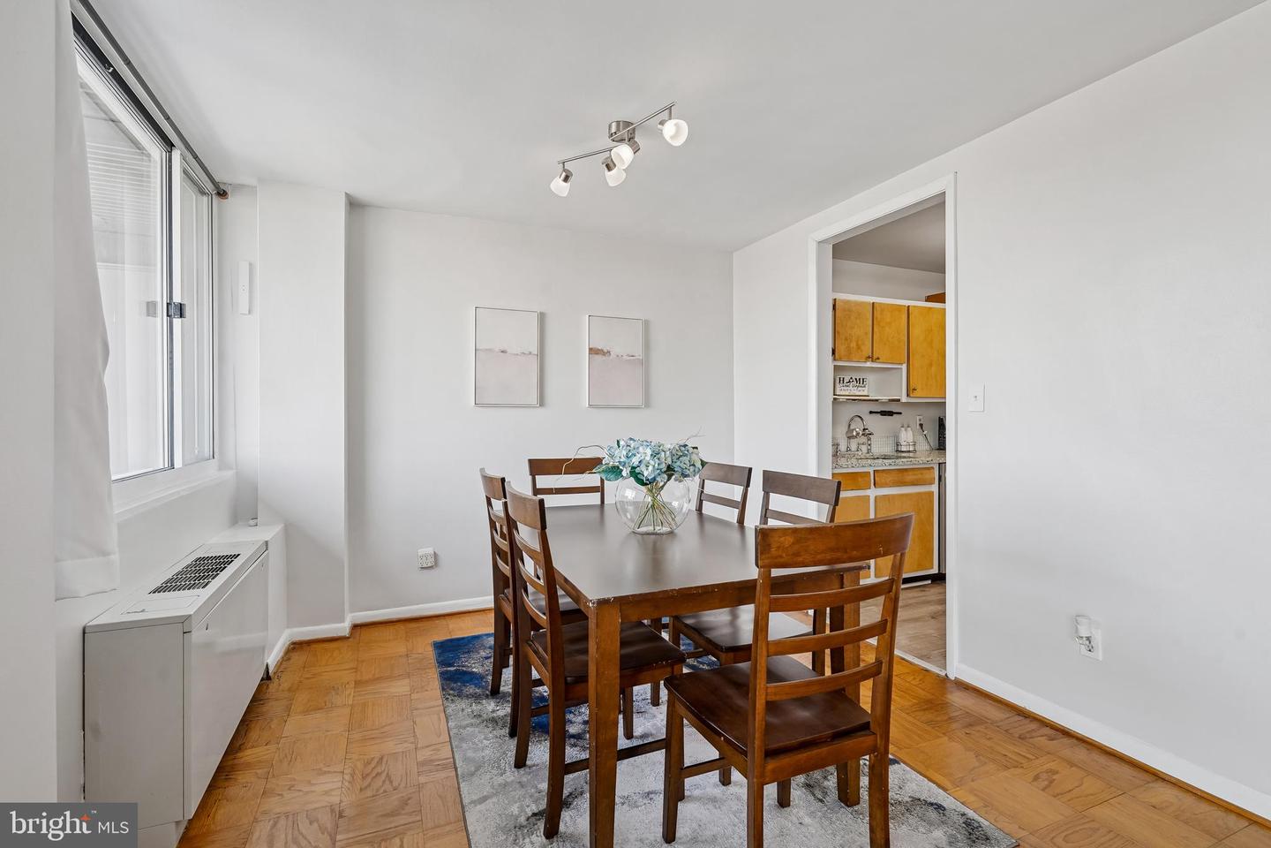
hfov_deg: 96.7
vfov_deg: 73.7
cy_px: 424
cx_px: 636
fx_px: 565
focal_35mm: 16
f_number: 8
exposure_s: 1/13
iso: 200
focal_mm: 16
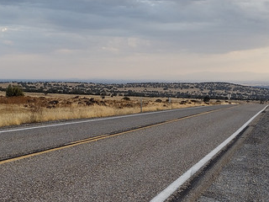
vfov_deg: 16.3
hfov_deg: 21.7
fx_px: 699
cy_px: 160
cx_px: 178
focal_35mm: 90
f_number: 1.7
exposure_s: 1/319
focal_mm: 4.71
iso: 100
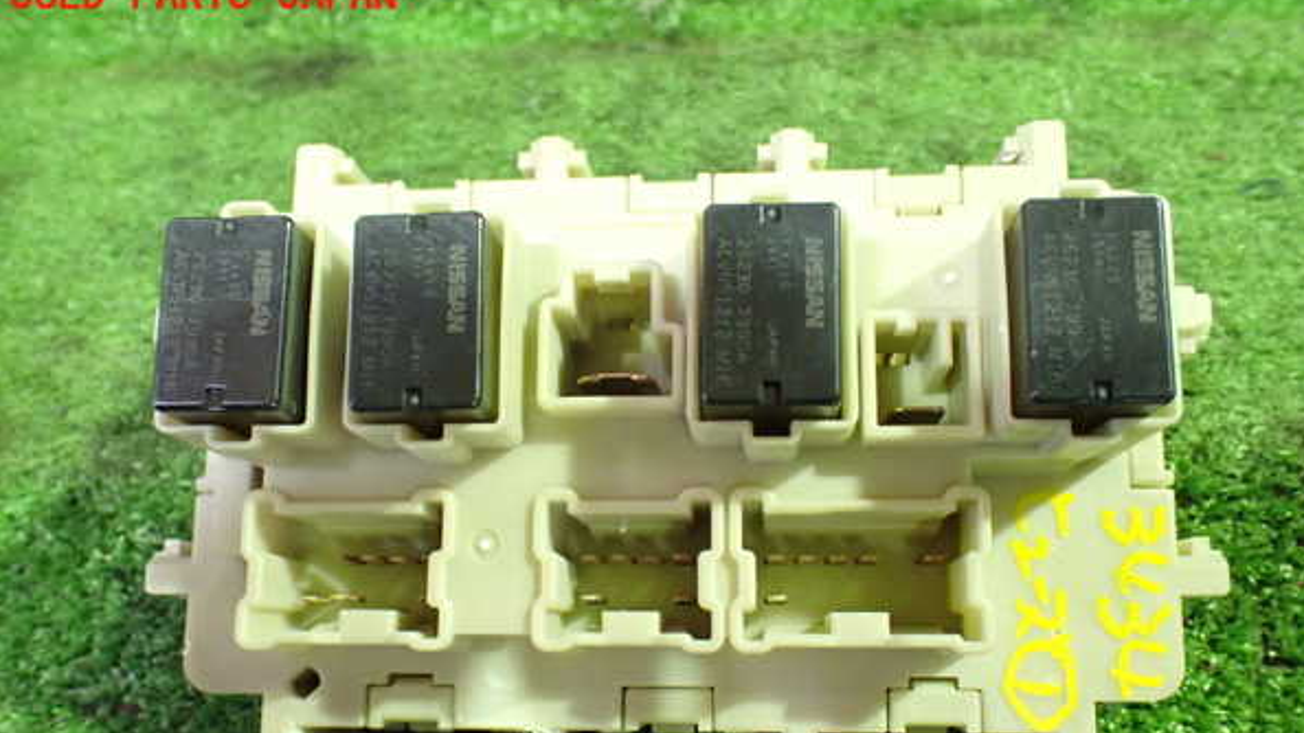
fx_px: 1141
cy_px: 461
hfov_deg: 59.5
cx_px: 656
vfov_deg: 35.4
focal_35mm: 33
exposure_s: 1/30
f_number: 2.3
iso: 1000
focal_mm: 5.4
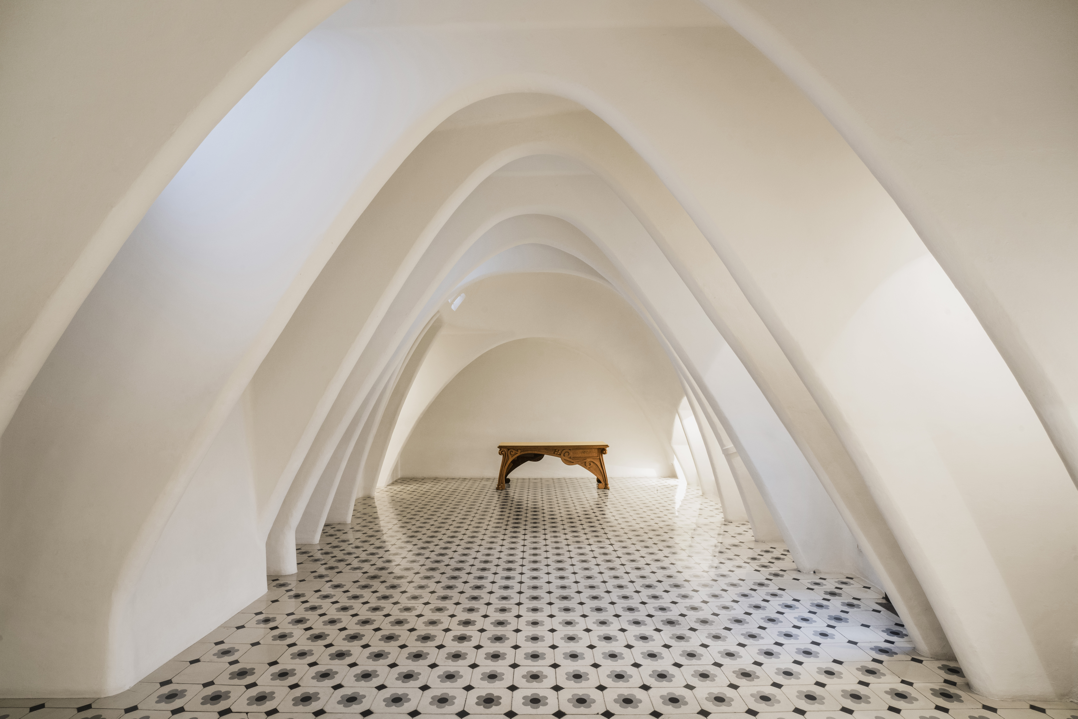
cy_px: 360
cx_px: 539
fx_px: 479
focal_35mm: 16
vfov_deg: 73.8
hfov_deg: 96.7
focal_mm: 16
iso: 1000
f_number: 14
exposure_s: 1.3
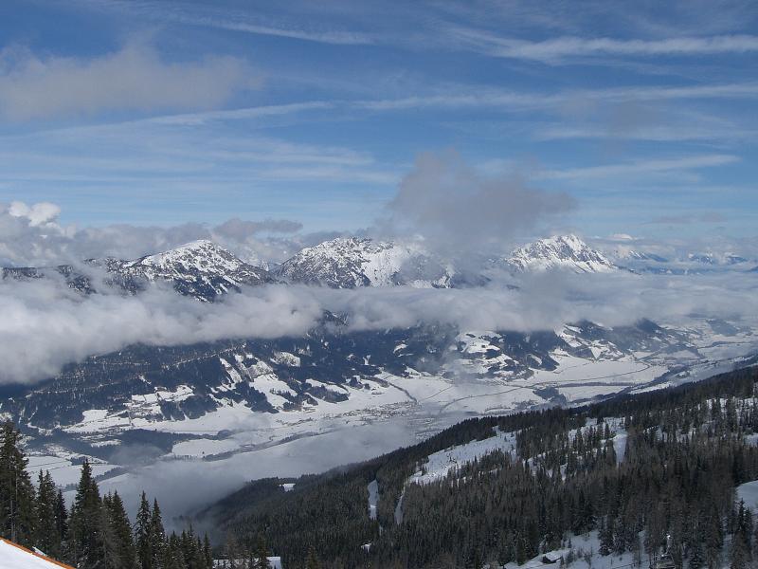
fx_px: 832
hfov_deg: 49.0
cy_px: 284
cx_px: 379
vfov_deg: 37.7
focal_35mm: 38
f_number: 4.4
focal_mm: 6.3
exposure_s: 1/1600
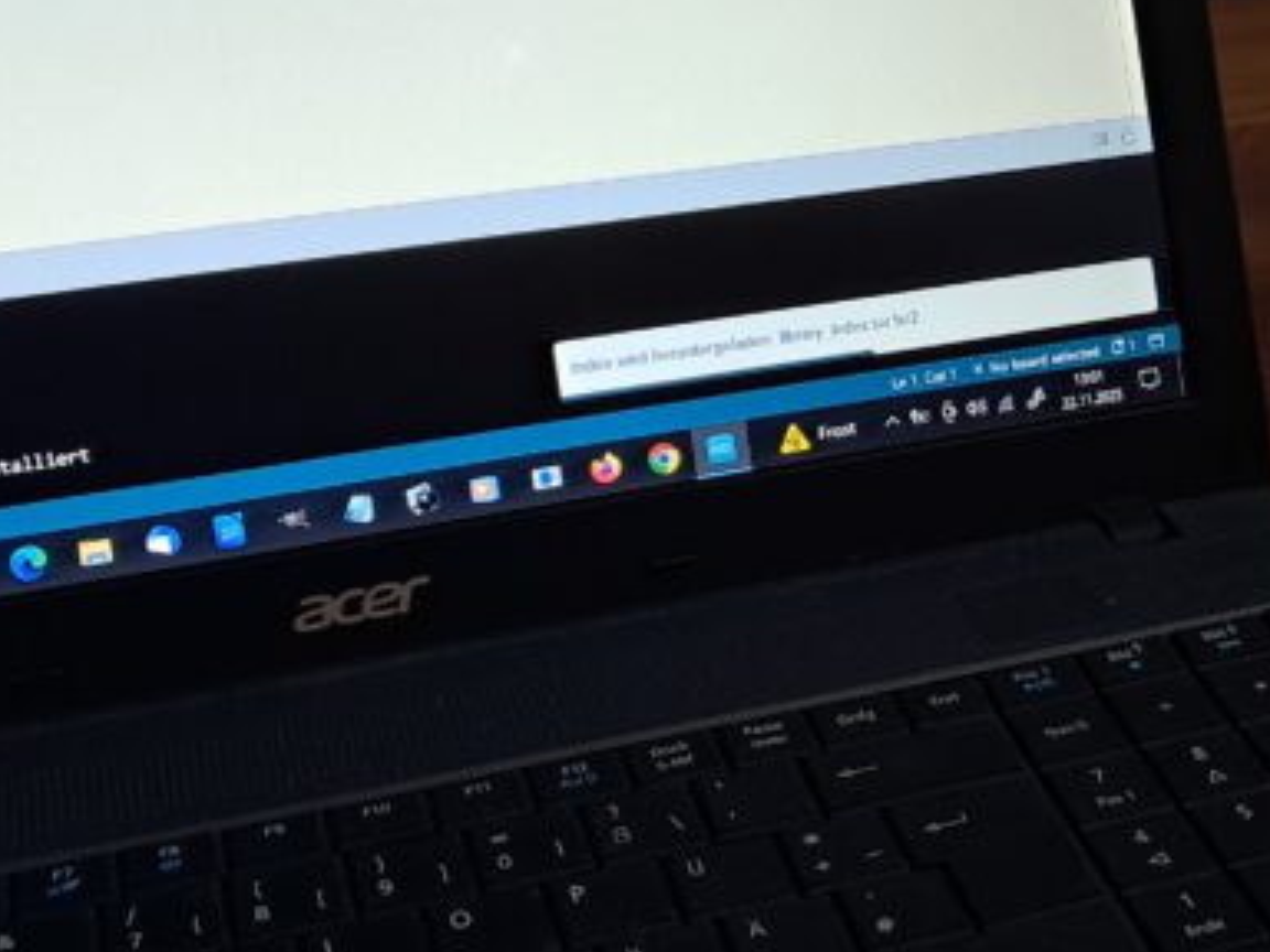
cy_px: 291
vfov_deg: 20.3
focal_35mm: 72
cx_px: 1148
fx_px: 2642
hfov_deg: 26.1
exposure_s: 1/50
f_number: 1.8
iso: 160
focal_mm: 4
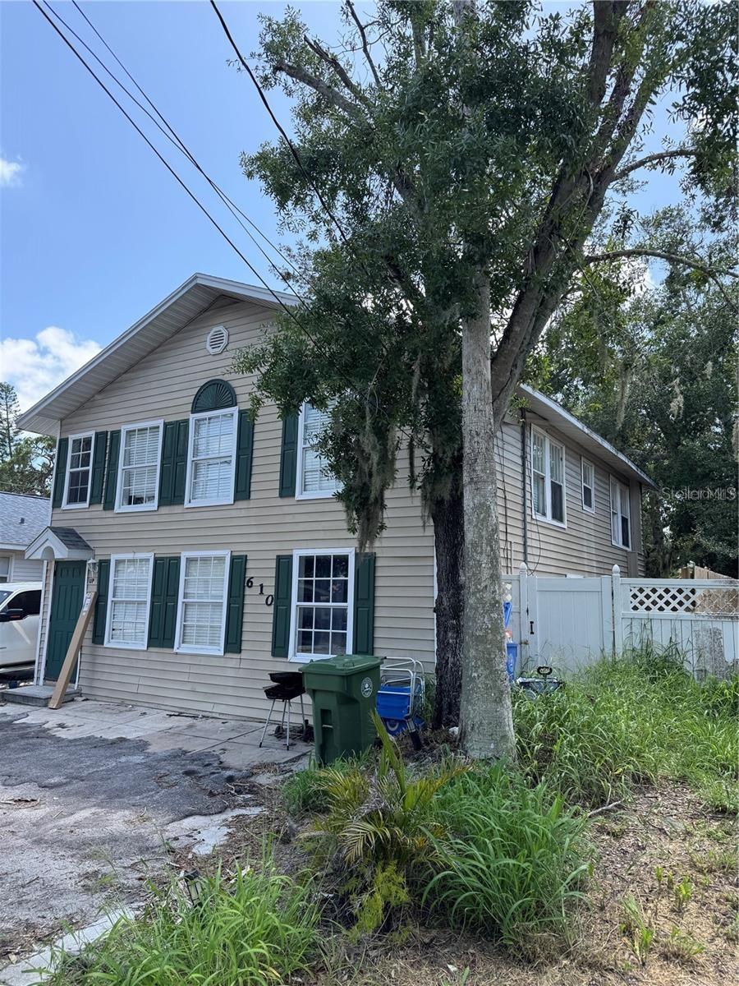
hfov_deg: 56.8
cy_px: 493
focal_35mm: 24
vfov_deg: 71.6
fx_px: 683
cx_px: 370
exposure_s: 1/1076
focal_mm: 6.76
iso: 80
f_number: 1.78
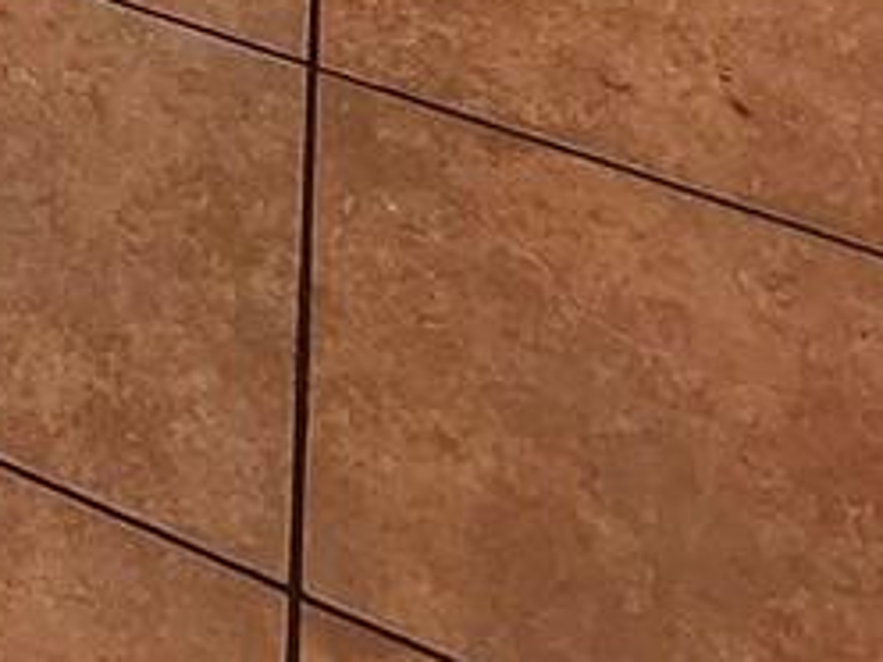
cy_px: -1214
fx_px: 2143
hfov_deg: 16.2
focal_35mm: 84
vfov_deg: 11.7
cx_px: -1018
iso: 160
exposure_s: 1/60
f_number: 2.2
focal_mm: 1.74
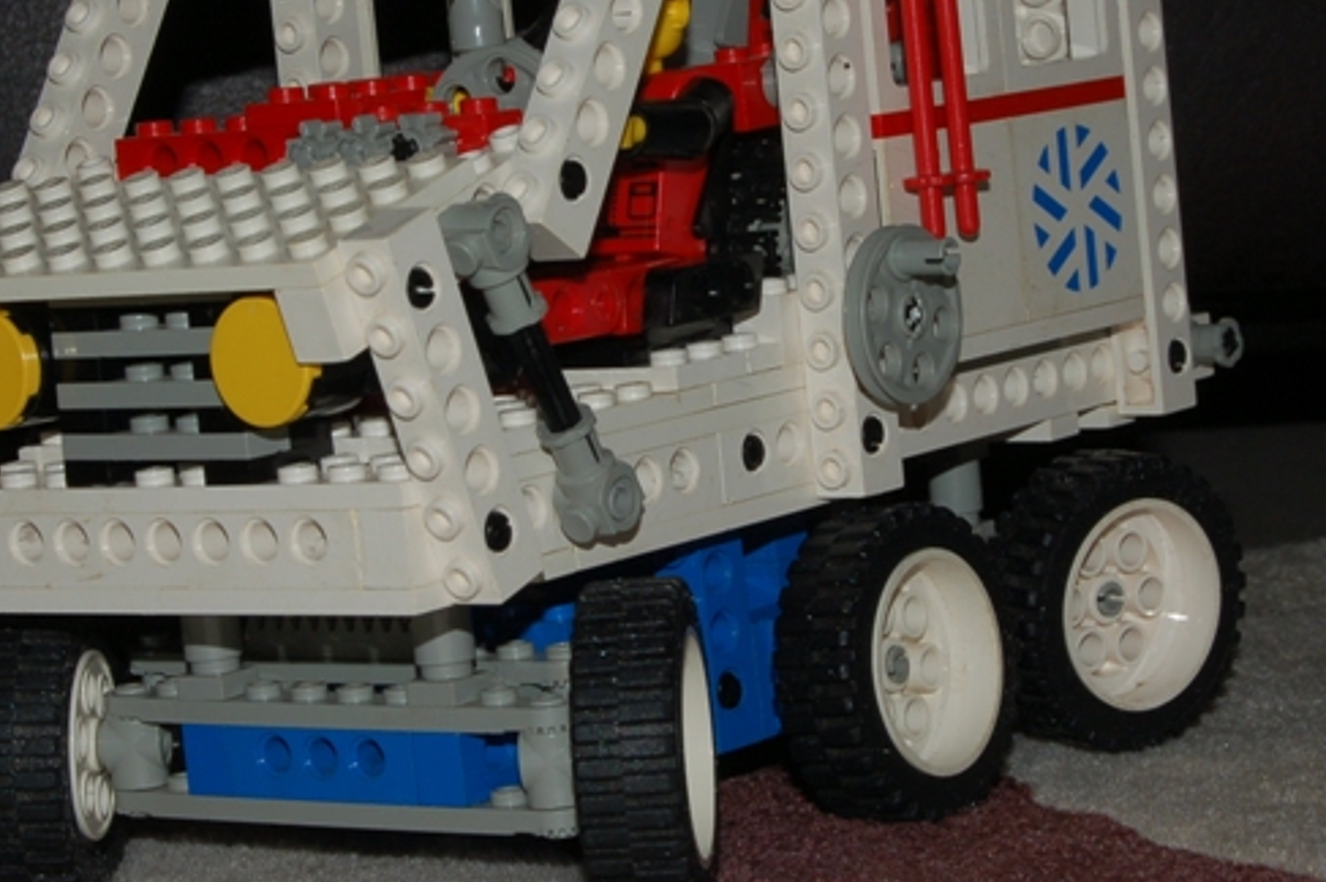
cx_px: 626
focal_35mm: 125
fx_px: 4598
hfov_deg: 16.4
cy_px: 310
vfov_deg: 11.0
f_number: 16
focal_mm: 45
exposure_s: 1/60
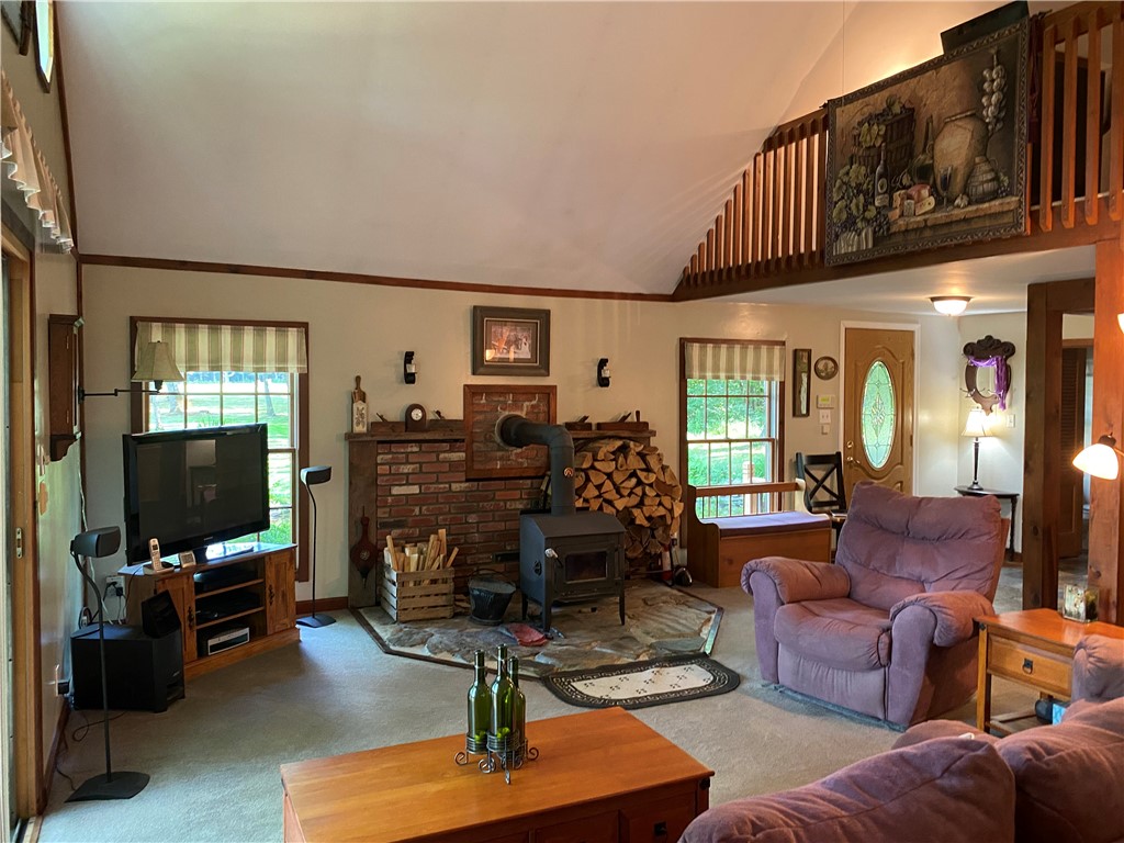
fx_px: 844
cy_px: 422
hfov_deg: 67.3
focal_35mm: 26
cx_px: 562
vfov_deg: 53.1
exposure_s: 1/40
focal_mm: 4.25
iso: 400
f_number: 1.8
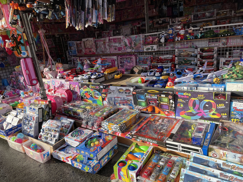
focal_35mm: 26
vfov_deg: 53.1
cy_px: 91
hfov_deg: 67.3
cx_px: 122
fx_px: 183
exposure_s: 1/1159
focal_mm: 4.2
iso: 32
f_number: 1.6
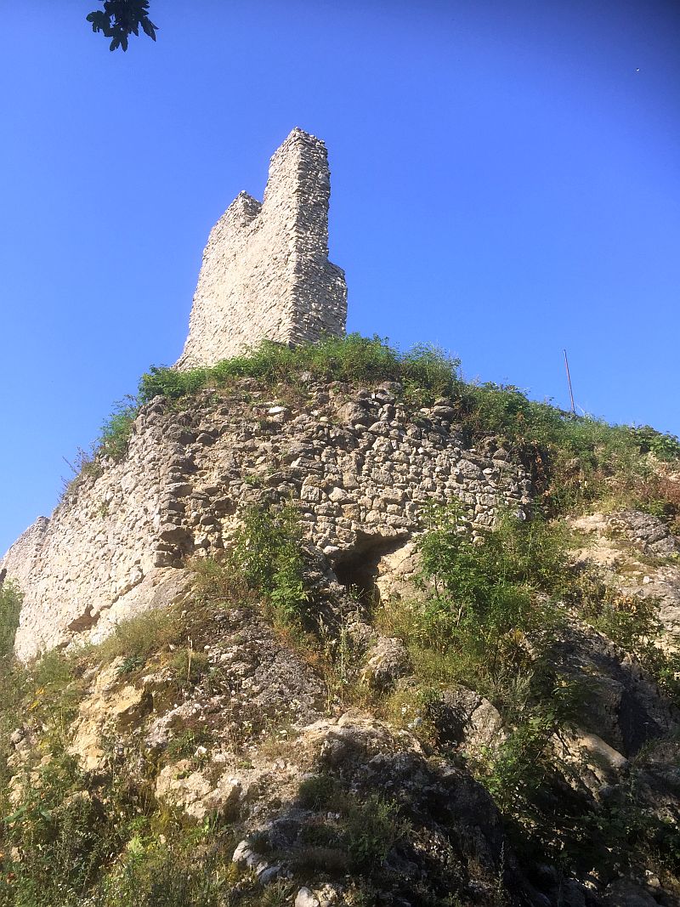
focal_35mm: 29
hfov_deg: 48.2
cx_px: 340
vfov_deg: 61.7
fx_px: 760
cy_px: 454
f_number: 2.2
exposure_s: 1/732
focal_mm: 4.15
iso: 32
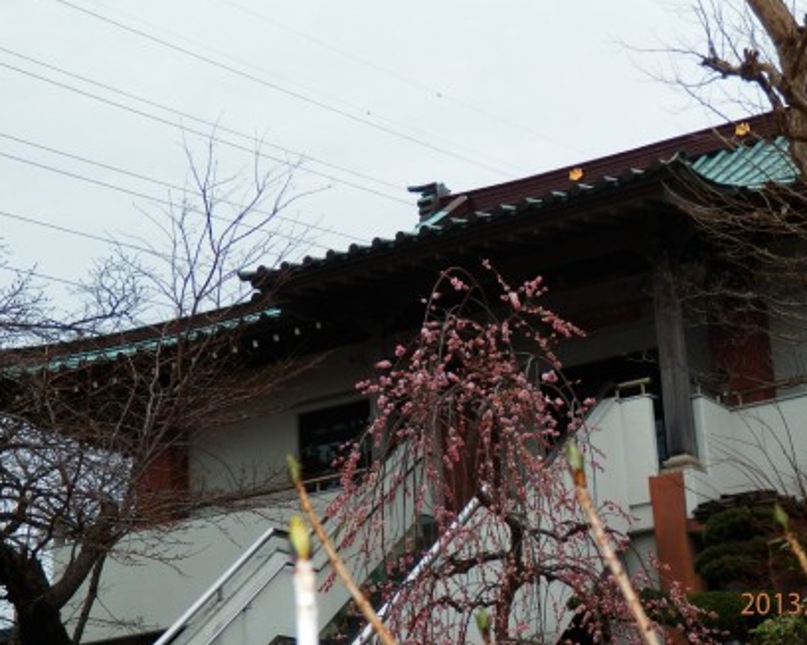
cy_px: 312
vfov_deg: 19.4
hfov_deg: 24.1
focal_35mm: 79
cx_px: 459
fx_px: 1886
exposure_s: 1/320
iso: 80
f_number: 4.4
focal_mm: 11.9
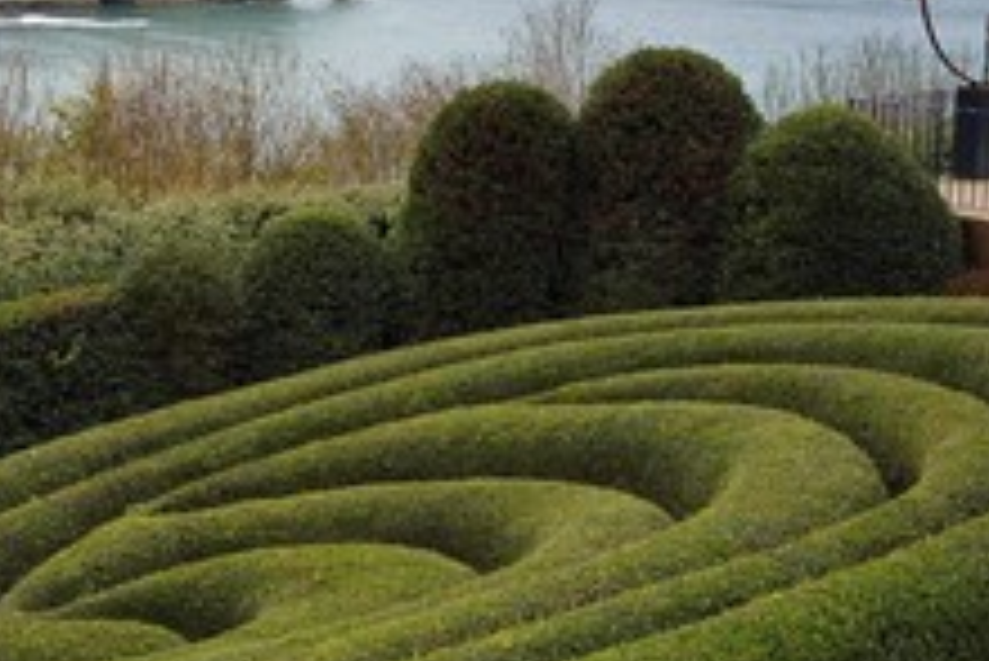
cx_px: 306
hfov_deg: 25.2
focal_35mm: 80
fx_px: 2199
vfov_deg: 17.0
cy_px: 211
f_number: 10
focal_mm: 42
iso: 400
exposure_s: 1/200
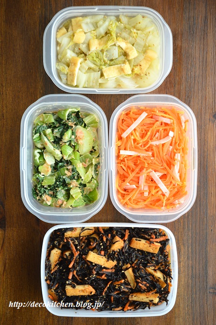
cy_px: 162
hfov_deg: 22.6
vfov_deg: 33.4
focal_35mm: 60
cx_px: 108
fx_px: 541
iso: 200
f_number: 3.5
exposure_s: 1/50
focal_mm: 40
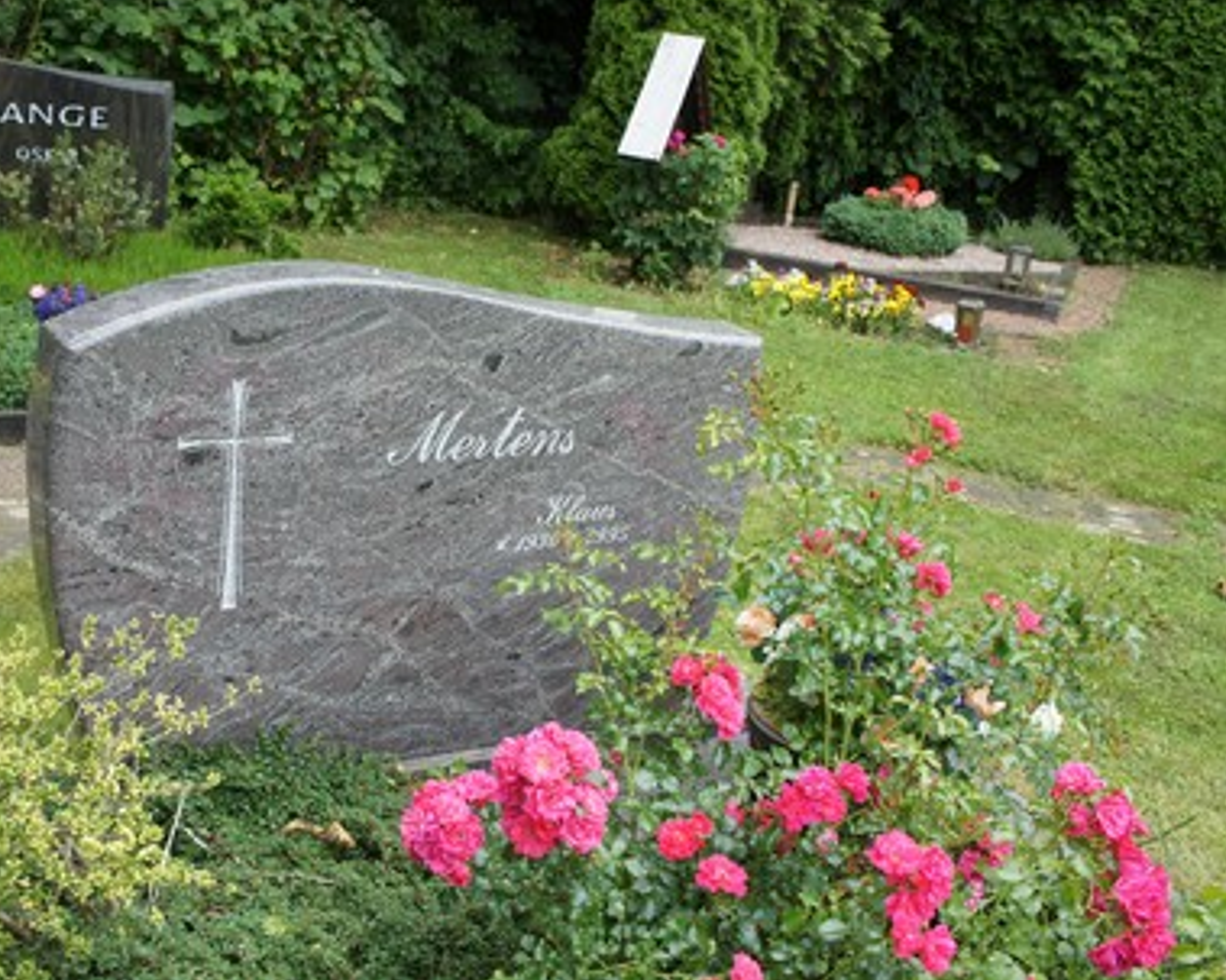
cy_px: 488
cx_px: 485
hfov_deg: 44.5
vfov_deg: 36.5
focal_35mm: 41
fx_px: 1487
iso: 200
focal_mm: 24
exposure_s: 1/100
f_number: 5.6
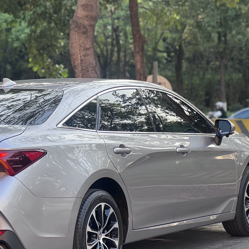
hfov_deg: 13.1
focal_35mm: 133
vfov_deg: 13.1
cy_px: 138
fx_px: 1082
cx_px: 46
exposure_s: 1/99
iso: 50
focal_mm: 9
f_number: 2.8
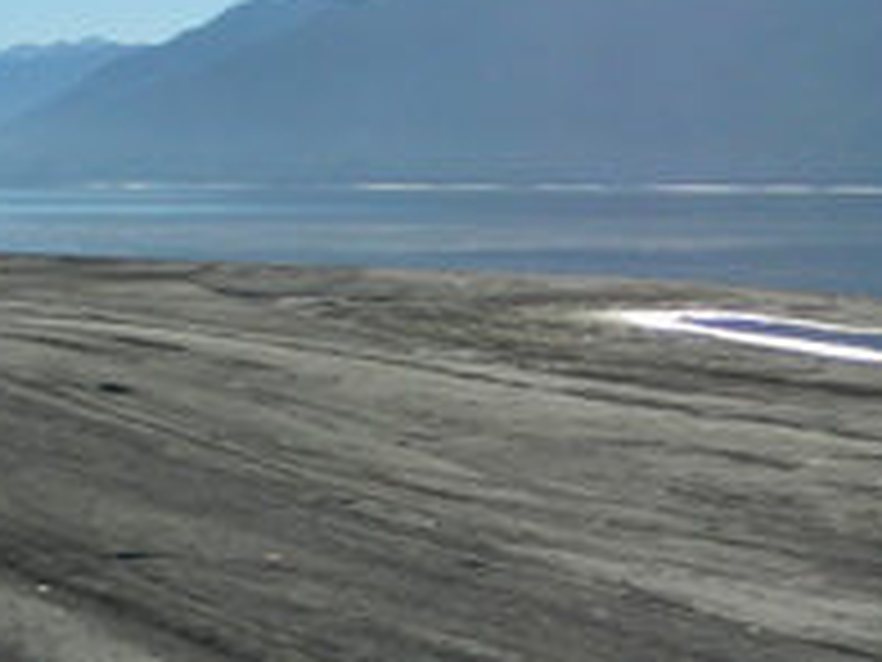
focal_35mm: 102
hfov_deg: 18.8
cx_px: 45
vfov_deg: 13.9
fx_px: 2599
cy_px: -225
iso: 80
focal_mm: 4.5
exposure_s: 1/320
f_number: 8.7
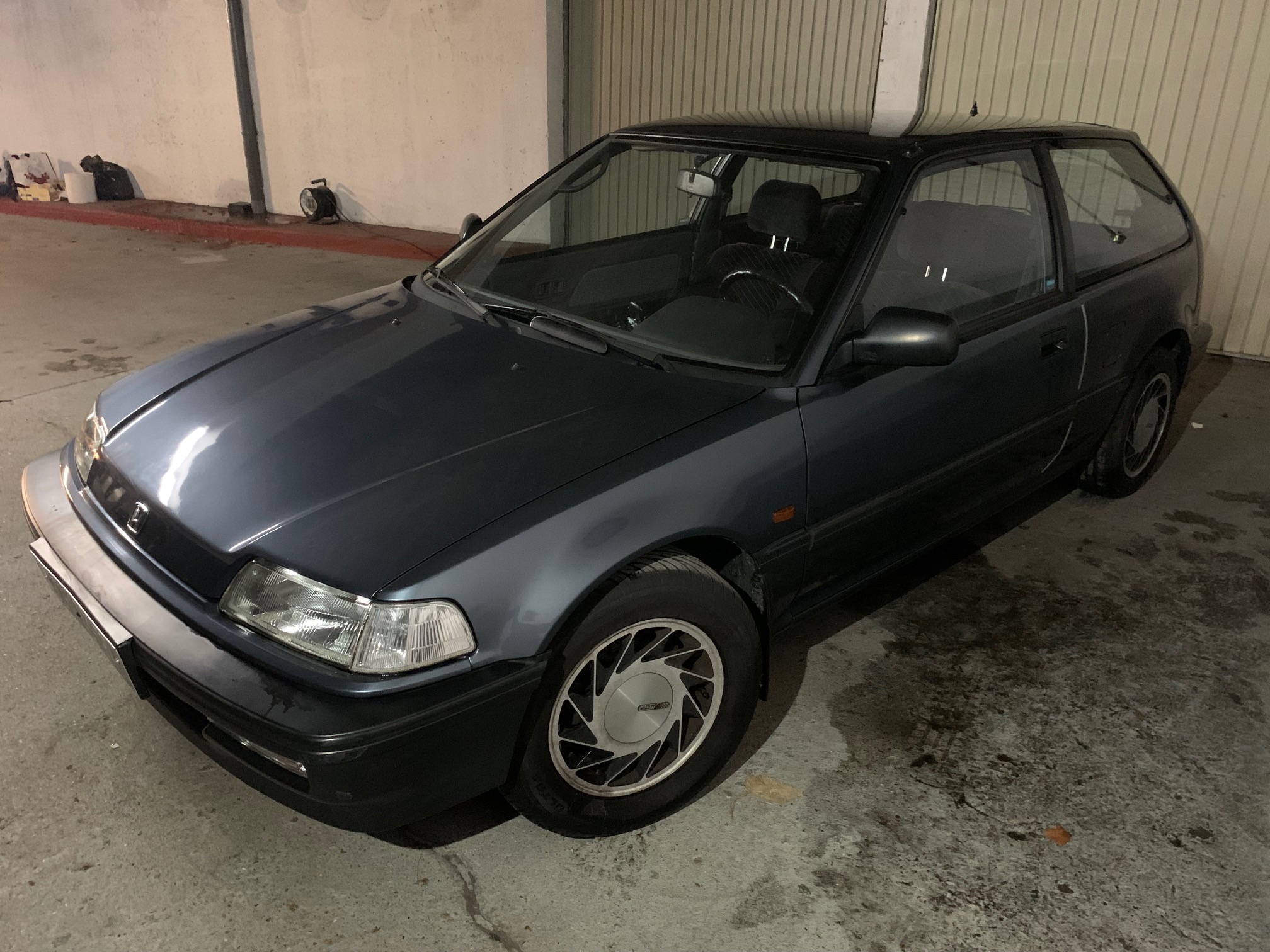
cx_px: 635
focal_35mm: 26
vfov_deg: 53.1
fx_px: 954
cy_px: 476
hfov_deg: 67.3
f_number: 1.8
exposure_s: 1/20
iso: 800
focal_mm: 4.25
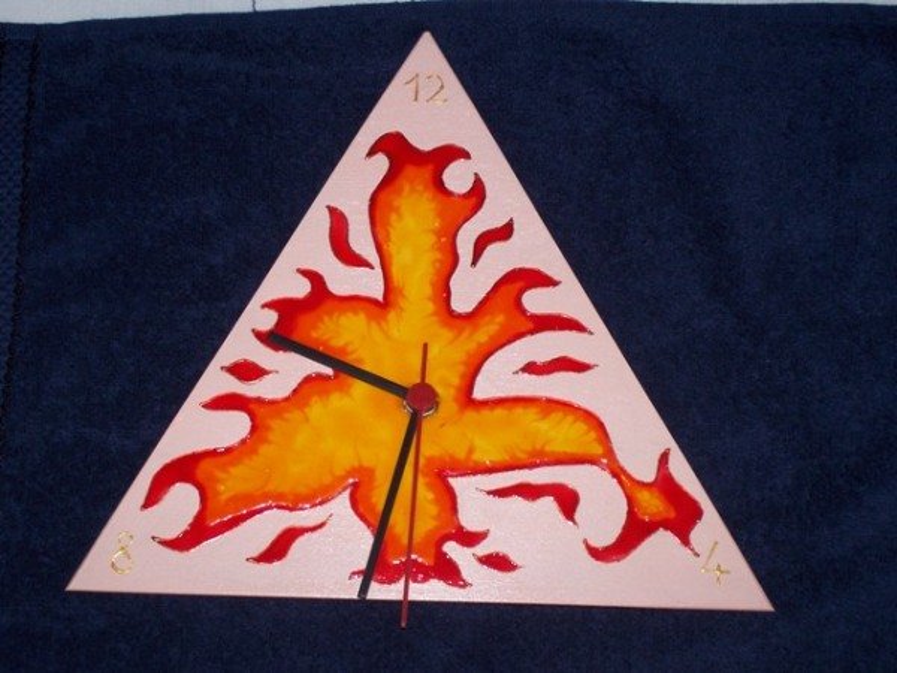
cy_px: 336
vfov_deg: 18.0
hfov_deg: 23.8
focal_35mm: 82
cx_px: 448
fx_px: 2125
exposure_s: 1/83.9
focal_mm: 13.5
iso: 80
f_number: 4
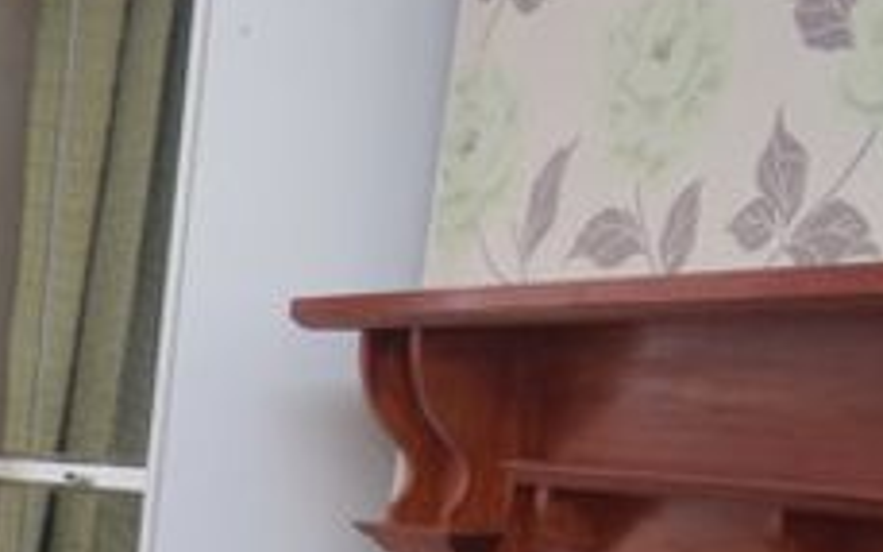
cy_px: 872
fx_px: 1853
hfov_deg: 18.8
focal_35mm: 77
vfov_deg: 15.4
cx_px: -812
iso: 800
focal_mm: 10
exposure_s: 1/60
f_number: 4.5
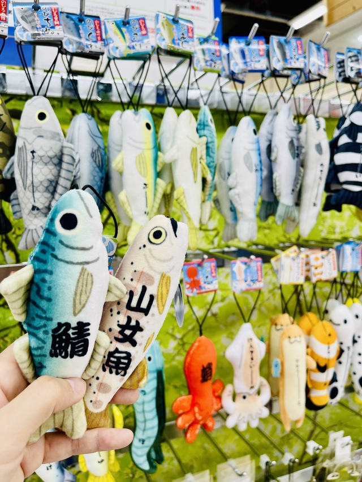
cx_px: 181
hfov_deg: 54.9
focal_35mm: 25
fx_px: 348
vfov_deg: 69.4
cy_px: 241
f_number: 1.6
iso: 32
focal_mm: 5.1
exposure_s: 1/102
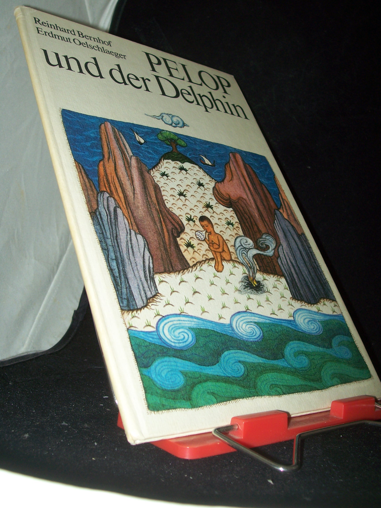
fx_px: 616
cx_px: 190
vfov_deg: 44.8
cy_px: 254
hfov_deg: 34.3
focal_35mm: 42
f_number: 2.8
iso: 80
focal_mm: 7
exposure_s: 1/60
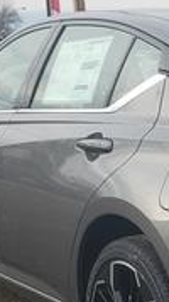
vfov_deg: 20.7
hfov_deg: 11.2
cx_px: 291
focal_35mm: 102
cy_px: 246
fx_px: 813
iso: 50
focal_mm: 4.3
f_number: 2.4
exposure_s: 1/432
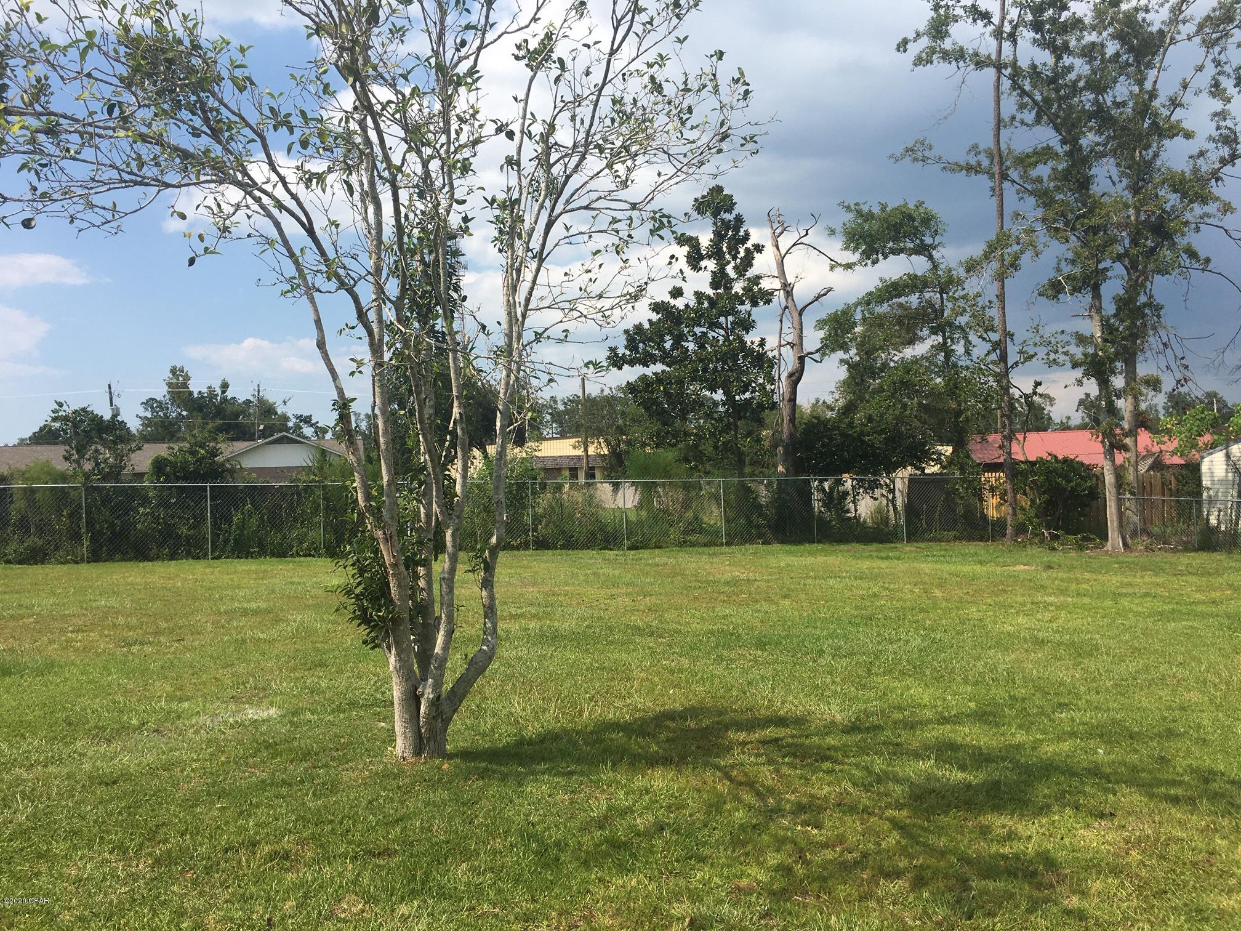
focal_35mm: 29
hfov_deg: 61.7
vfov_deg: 48.2
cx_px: 620
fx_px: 1040
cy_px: 466
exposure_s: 1/2024
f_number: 2.2
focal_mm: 4.15
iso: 25
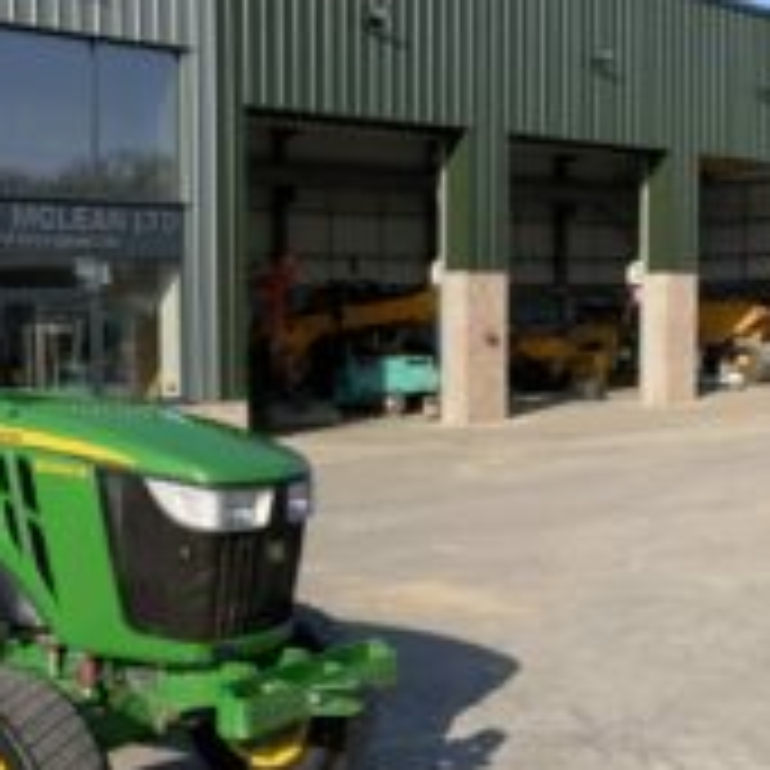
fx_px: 1359
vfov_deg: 31.6
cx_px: 54
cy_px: 459
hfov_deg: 30.1
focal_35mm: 54
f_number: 1.8
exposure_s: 1/1377
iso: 16
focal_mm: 3
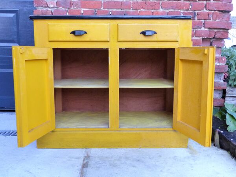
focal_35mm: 39
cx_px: 118
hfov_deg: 47.9
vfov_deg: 36.8
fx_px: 266
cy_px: 88
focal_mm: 6.8
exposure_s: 1/60
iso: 400
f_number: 2.8
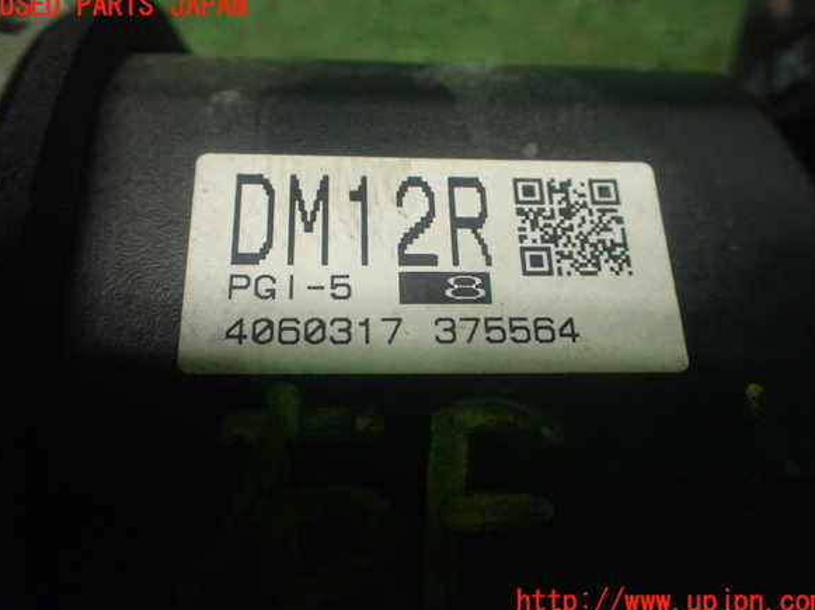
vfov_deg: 45.4
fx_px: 729
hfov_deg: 58.4
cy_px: 304
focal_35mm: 31
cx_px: 412
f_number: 2.3
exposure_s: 1/125
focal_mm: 5.4
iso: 500
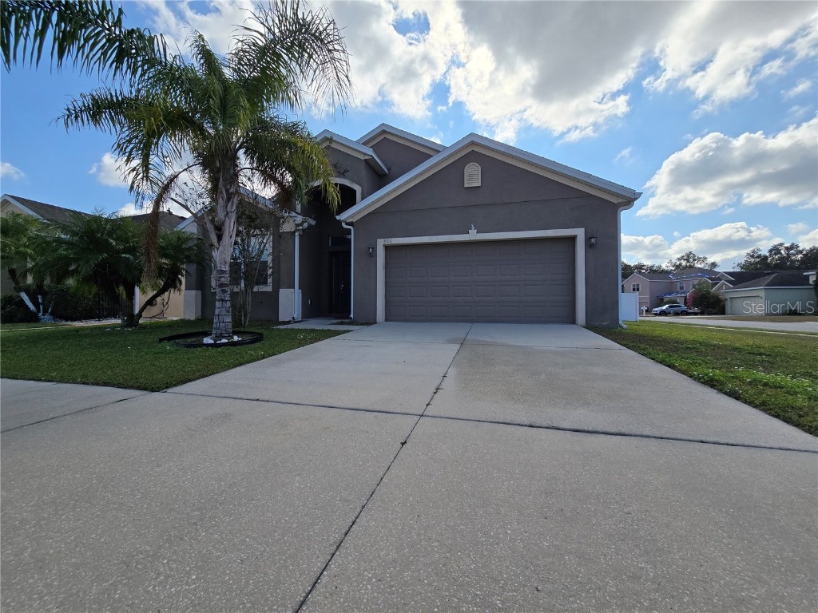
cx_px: 409
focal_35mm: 13
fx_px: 307
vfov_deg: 89.9
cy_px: 306
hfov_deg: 106.2
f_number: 2.2
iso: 50
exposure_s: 1/3185
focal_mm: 2.2
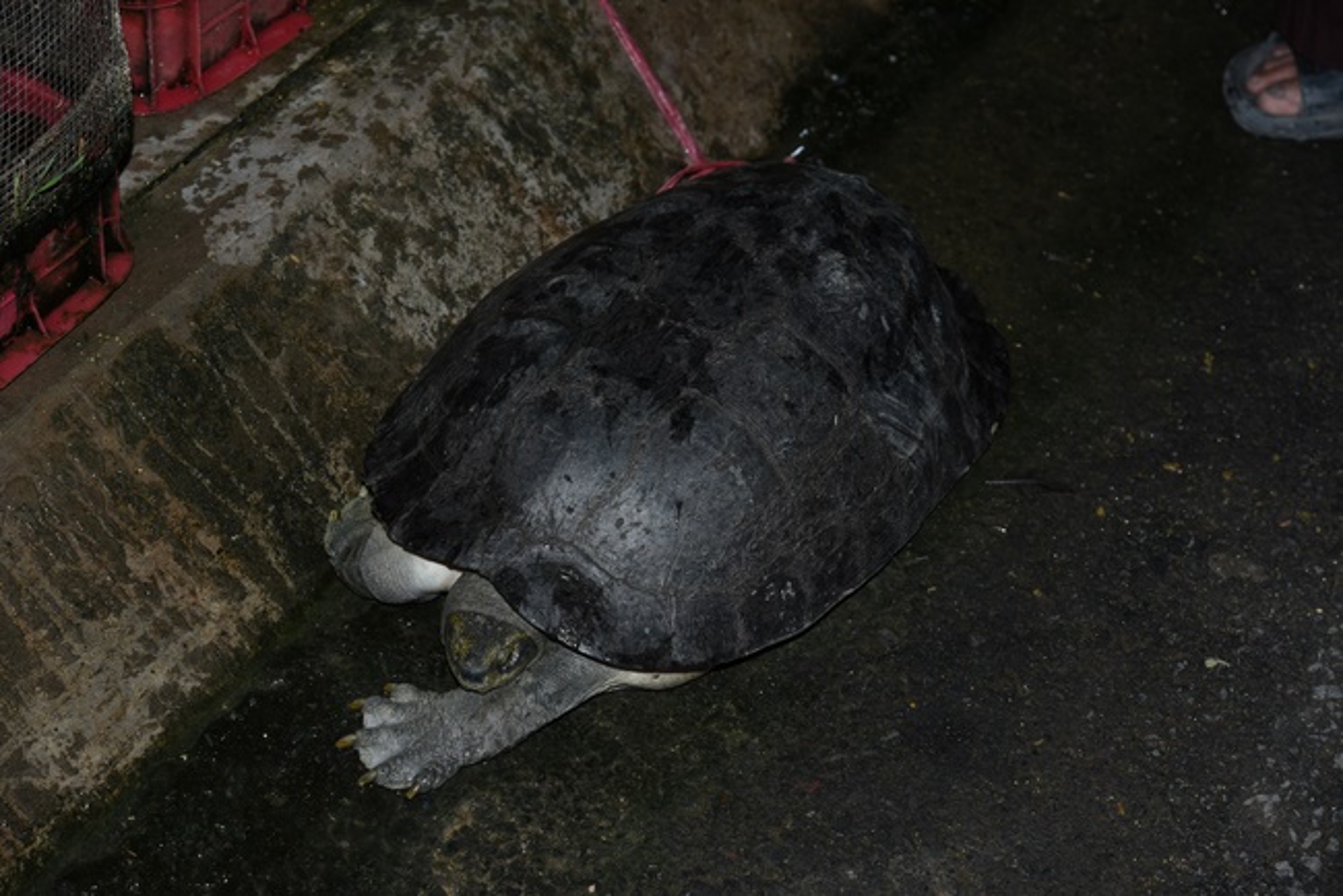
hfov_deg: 28.8
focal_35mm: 70
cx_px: 672
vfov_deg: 19.5
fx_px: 2612
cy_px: 448
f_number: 5.6
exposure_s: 1/80
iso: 400
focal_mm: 70
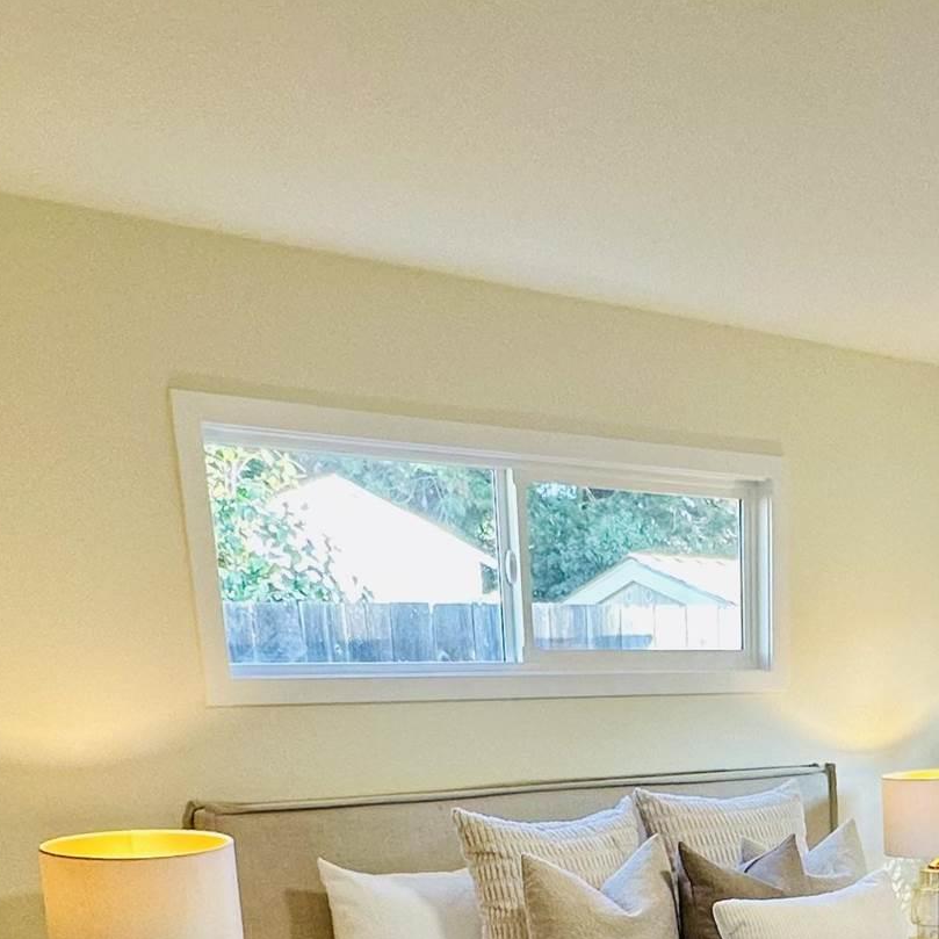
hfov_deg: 34.5
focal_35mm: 47
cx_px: 800
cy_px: 1092
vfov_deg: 31.1
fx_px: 1442
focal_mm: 2.22
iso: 125
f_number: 2.2
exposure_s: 1/120
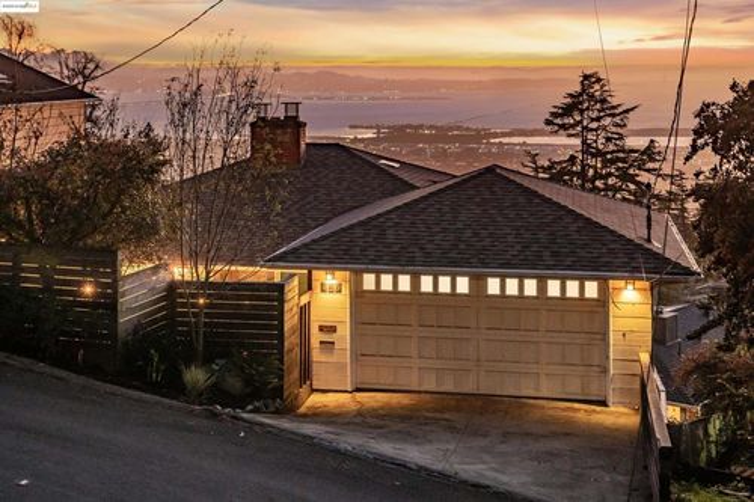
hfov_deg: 36.3
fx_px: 1152
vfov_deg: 24.6
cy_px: 251
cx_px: 377
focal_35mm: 55
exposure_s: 1/5
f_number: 11
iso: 800
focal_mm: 55
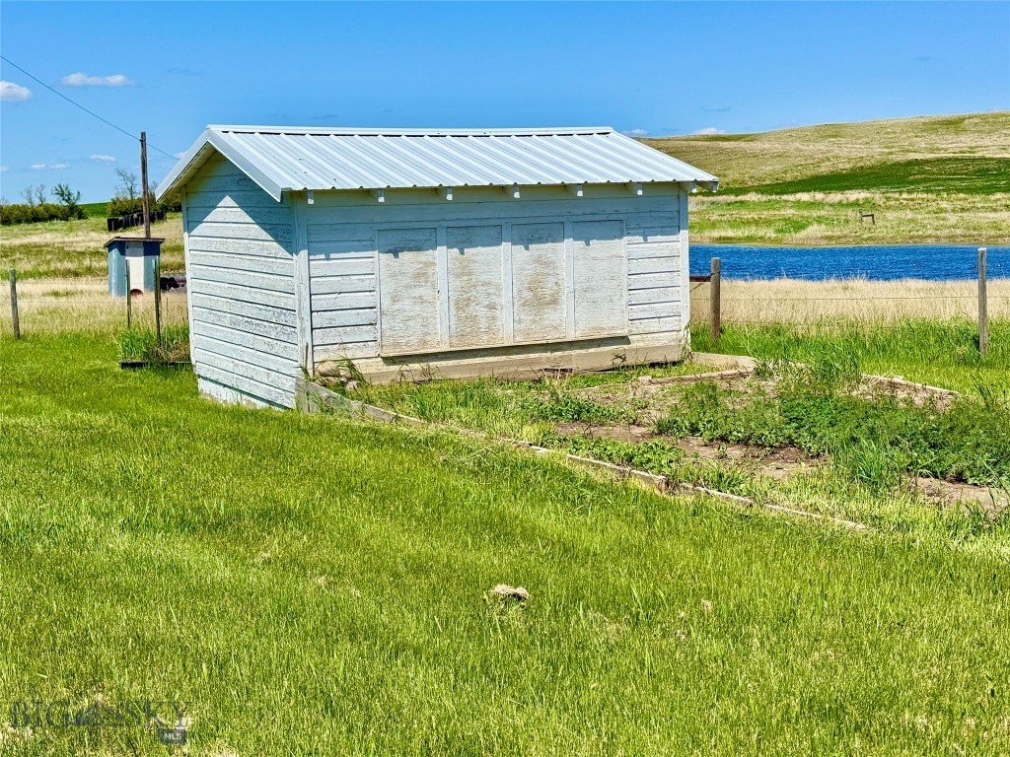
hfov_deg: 39.7
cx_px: 505
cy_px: 378
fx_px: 1401
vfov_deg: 30.3
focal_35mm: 48
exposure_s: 1/8772
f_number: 1.78
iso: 64
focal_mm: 6.76
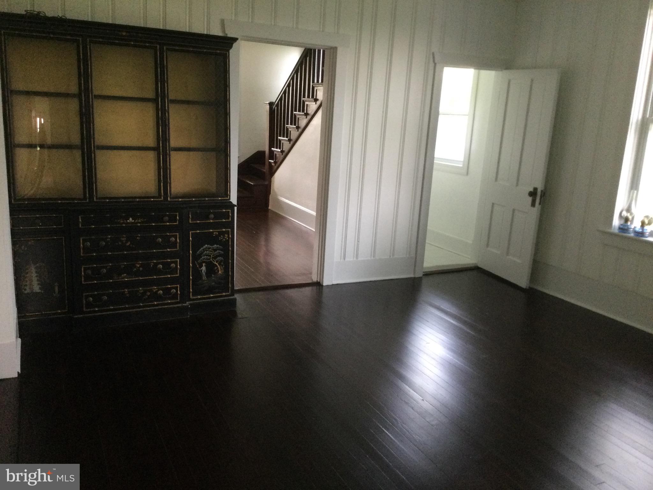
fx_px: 585
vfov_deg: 45.4
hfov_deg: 58.4
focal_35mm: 31
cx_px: 326
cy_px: 245
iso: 200
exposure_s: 1/24
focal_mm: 3.3
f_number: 2.4
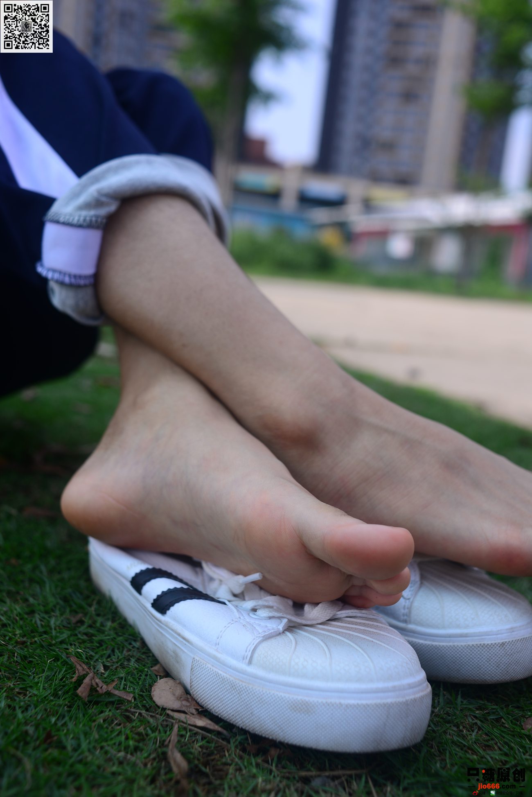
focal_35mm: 35
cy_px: 398
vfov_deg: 54.4
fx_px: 775
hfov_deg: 37.9
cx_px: 266
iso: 100
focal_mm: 35
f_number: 5.6
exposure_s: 1/500
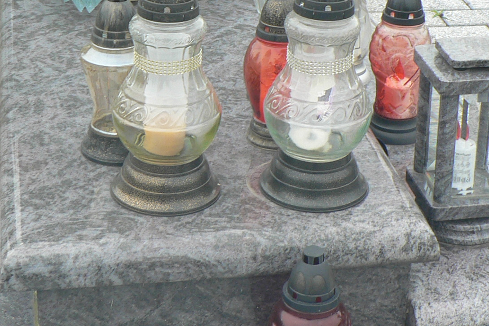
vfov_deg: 15.3
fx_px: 1195
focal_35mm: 88
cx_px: 197
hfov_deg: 23.1
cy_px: 10
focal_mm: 6
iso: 80
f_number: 4
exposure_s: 1/100
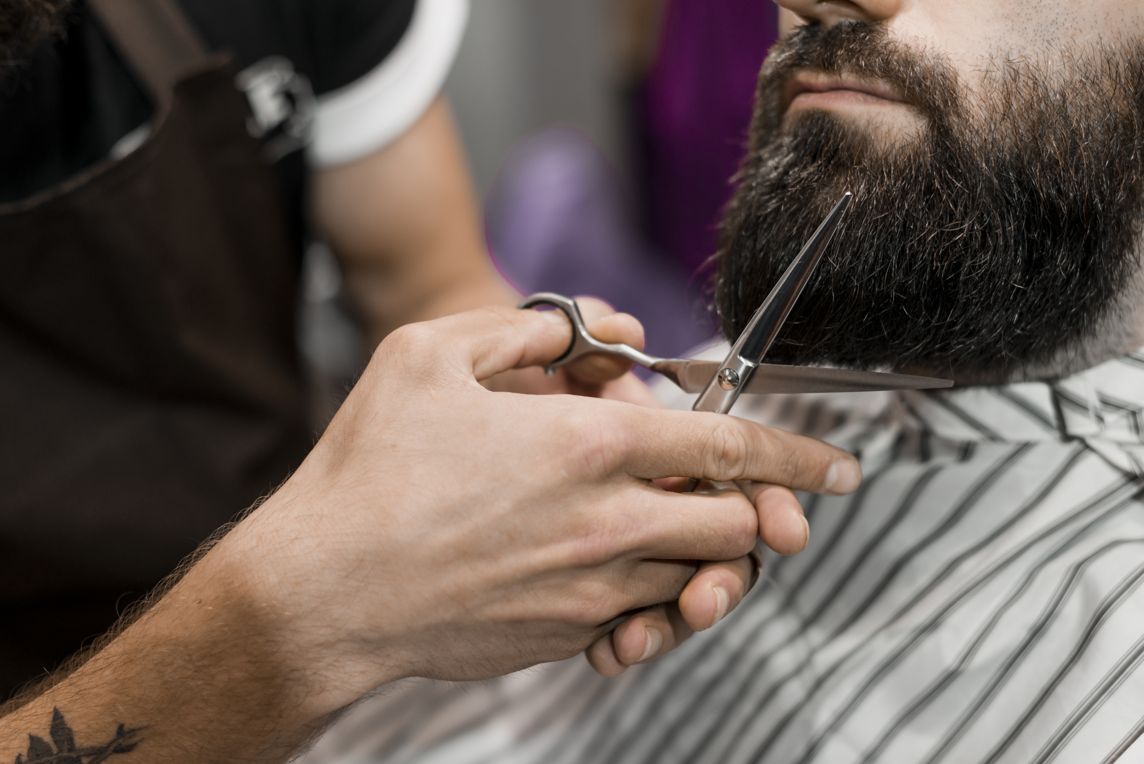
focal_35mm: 50
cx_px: 572
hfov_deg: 39.6
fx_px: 1589
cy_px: 382
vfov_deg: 27.0
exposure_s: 1/80
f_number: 2.5
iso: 500
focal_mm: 50
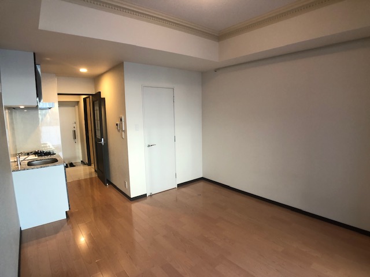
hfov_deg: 63.4
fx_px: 299
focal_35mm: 28
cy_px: 138
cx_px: 185
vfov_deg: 49.7
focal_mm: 3.99
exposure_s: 1/20
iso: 40
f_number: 1.8
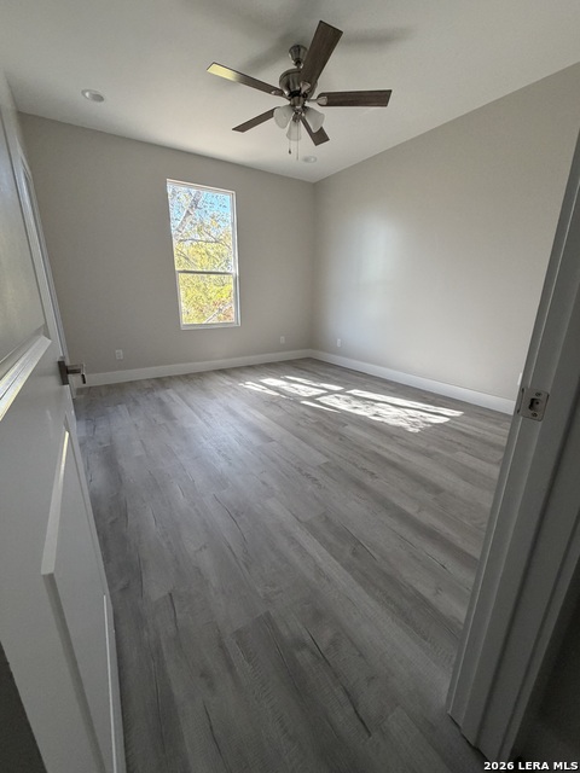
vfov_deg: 102.1
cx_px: 290
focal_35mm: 14
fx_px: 313
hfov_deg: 85.7
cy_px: 386
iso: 250
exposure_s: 1/121
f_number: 2.2
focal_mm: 2.22
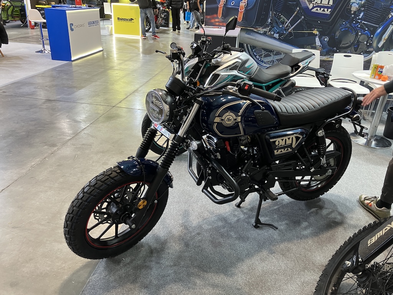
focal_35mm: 28
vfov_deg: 49.7
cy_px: 148
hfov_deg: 63.4
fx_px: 318
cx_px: 196
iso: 80
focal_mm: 3.99
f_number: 1.8
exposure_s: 1/50
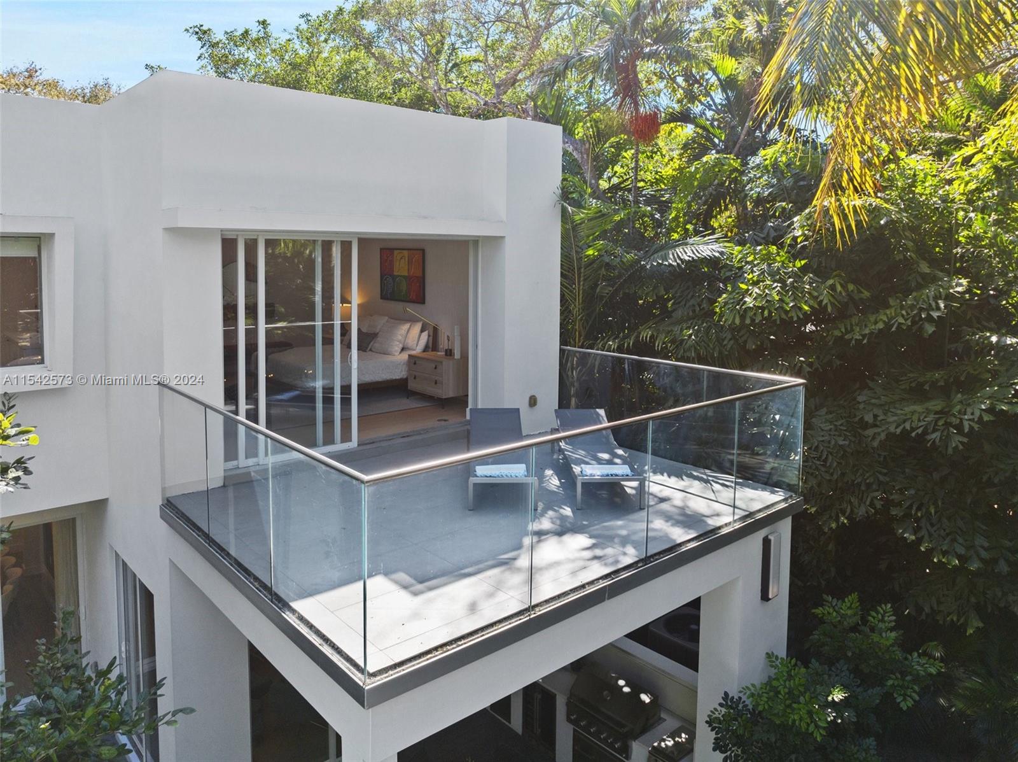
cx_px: 509
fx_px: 705
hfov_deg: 71.6
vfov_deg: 56.7
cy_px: 381
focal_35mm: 24
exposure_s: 1/800
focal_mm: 12.29
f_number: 2.8
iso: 250
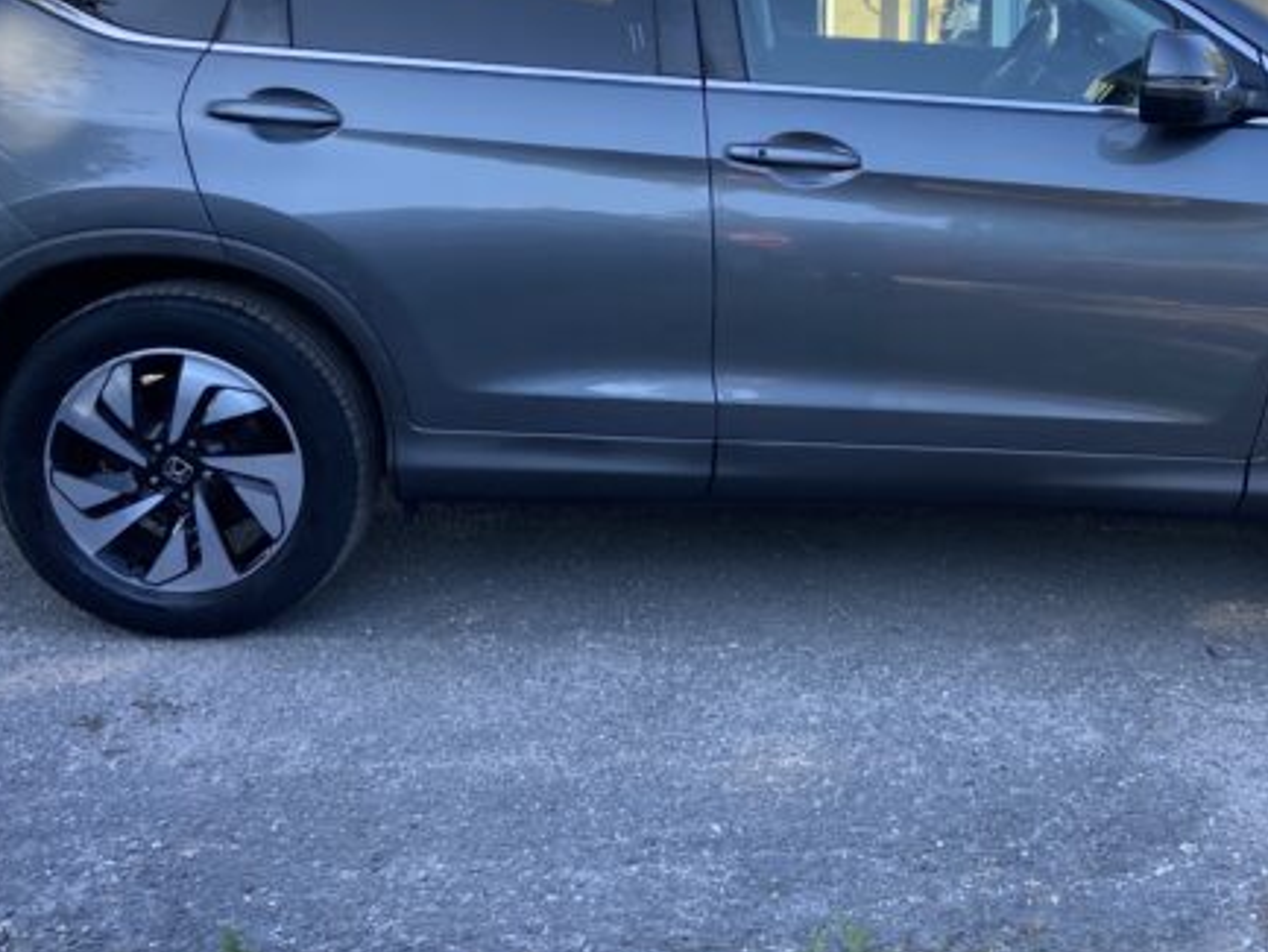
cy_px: 331
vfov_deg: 30.1
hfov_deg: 39.3
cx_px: 805
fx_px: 1759
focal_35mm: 48
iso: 32
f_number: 1.8
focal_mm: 4.25
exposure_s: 1/428
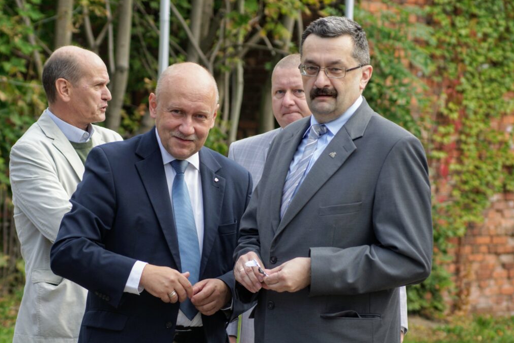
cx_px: 260
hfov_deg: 9.7
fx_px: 3040
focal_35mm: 213
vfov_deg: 6.4
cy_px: 169
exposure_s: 1/200
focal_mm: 140
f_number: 5.6
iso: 200
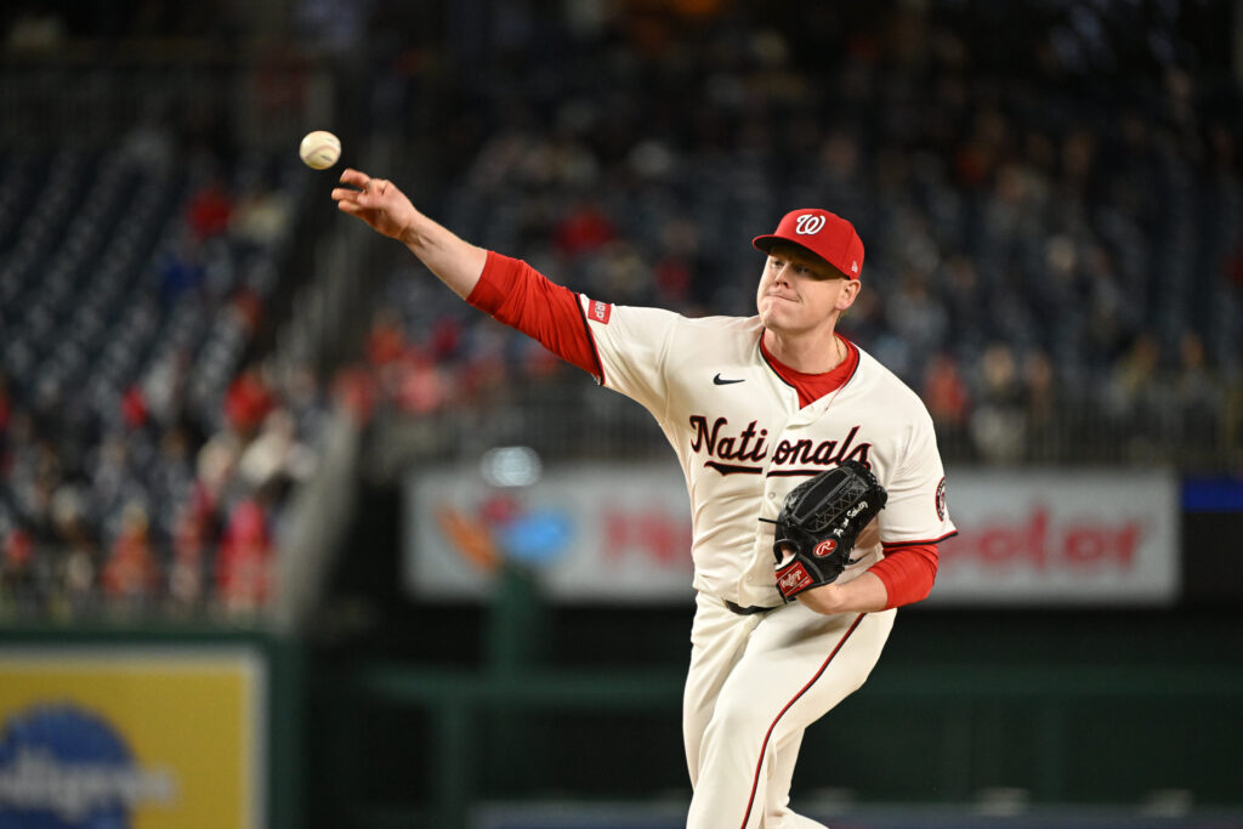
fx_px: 13812
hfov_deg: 5.2
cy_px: 414
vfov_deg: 3.4
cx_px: 622
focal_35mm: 400
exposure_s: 1/2000
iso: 5000
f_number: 4
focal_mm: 400
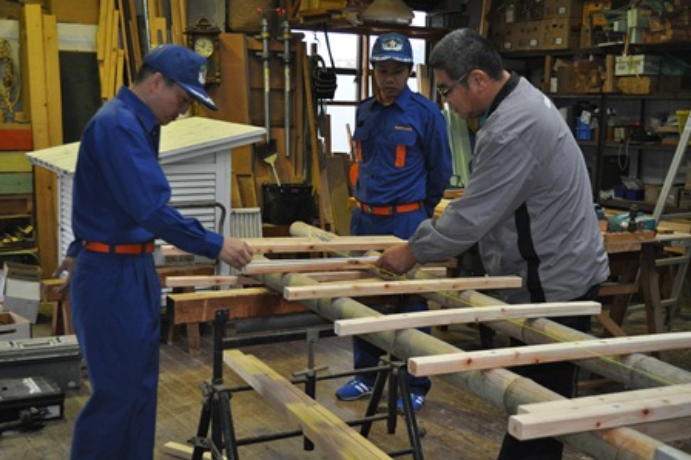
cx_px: 346
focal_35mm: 48
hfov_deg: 41.1
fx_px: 921
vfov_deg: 28.0
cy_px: 230
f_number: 4.8
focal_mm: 32
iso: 800
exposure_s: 1/60
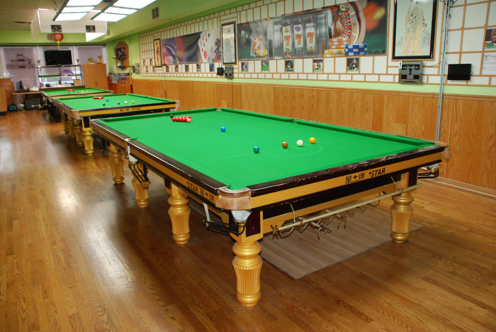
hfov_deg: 61.9
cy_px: 166
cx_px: 248
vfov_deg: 43.7
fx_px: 414
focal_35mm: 30
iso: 800
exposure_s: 1/60
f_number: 5
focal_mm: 20
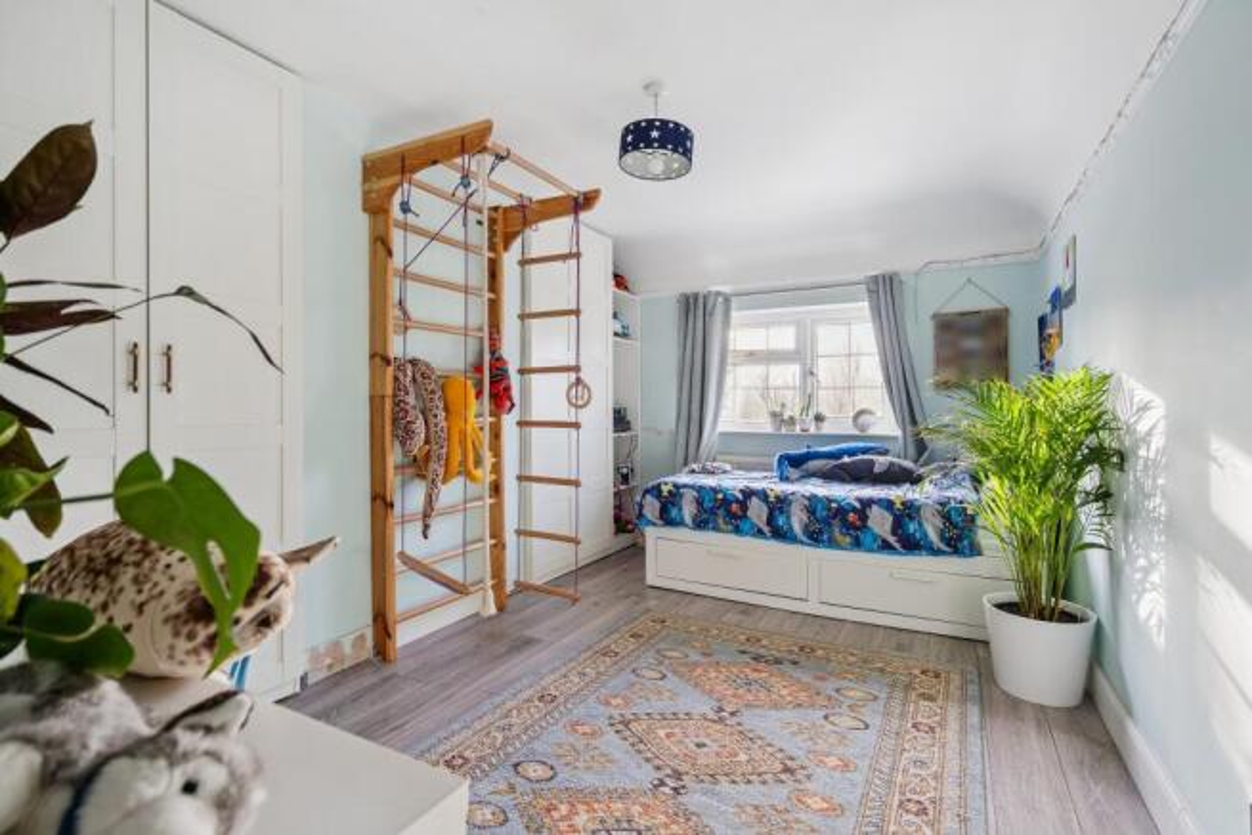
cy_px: 418
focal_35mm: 16
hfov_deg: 96.7
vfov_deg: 73.8
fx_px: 557
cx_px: 626
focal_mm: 16
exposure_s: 1/13
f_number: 4.5
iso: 320
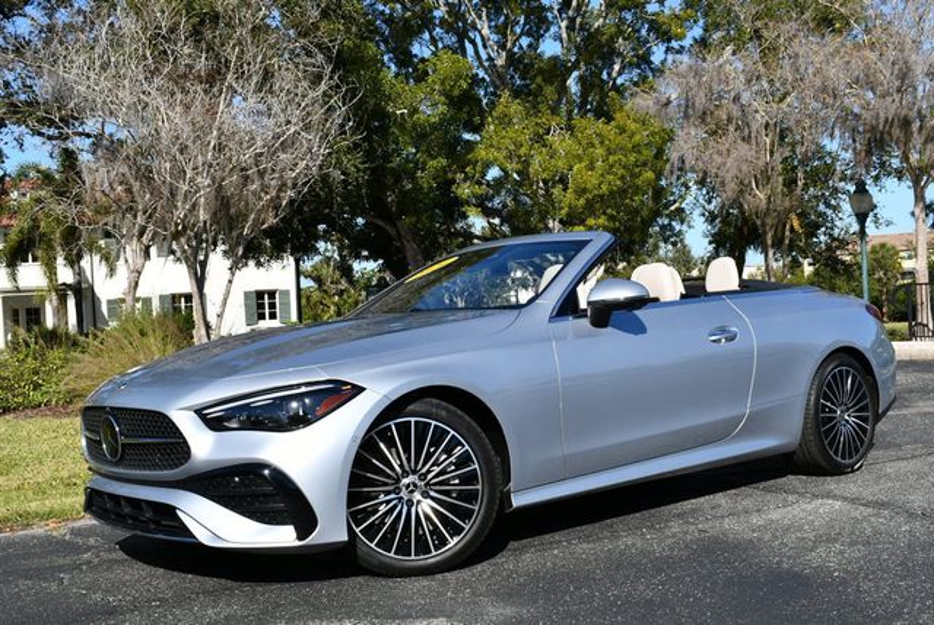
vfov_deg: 32.0
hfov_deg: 46.4
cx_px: 467
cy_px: 312
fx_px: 1091
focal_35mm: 42
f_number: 9
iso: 100
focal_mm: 21
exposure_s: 1/320
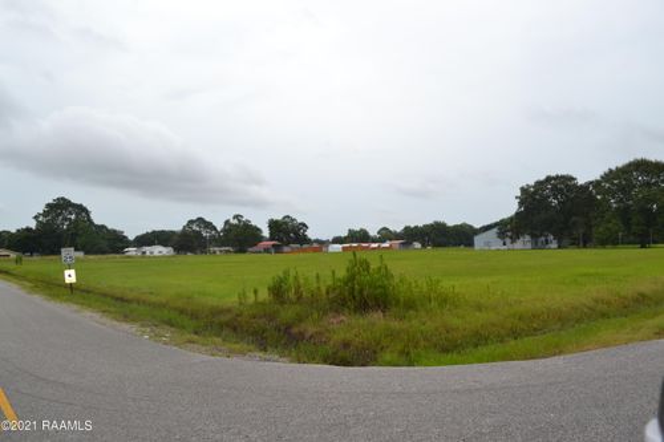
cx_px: 332
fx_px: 498
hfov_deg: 67.4
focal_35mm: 27
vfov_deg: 47.9
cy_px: 221
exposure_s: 1/200
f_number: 8
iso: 100
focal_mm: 18
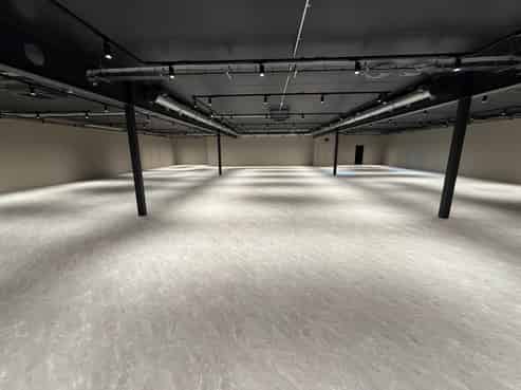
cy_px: 195
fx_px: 211
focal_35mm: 14
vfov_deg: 85.6
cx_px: 260
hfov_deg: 102.1
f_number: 2.2
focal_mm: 2.22
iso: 200
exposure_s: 1/100
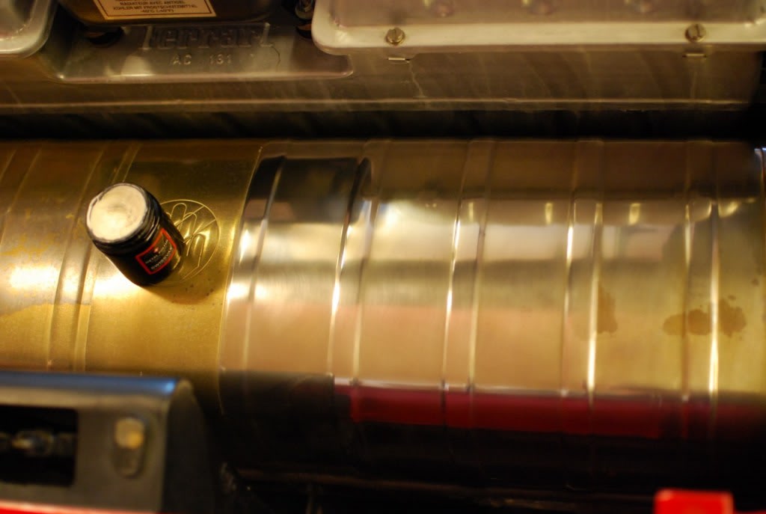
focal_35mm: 52
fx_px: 1119
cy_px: 257
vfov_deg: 25.9
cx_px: 383
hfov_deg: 37.8
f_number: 1.8
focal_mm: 35
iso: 800
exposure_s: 1/100
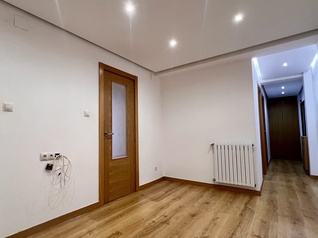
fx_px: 165
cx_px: 145
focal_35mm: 18
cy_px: 120
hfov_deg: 87.5
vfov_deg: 71.6
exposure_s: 1/100
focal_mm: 1.57
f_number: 1.8
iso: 200
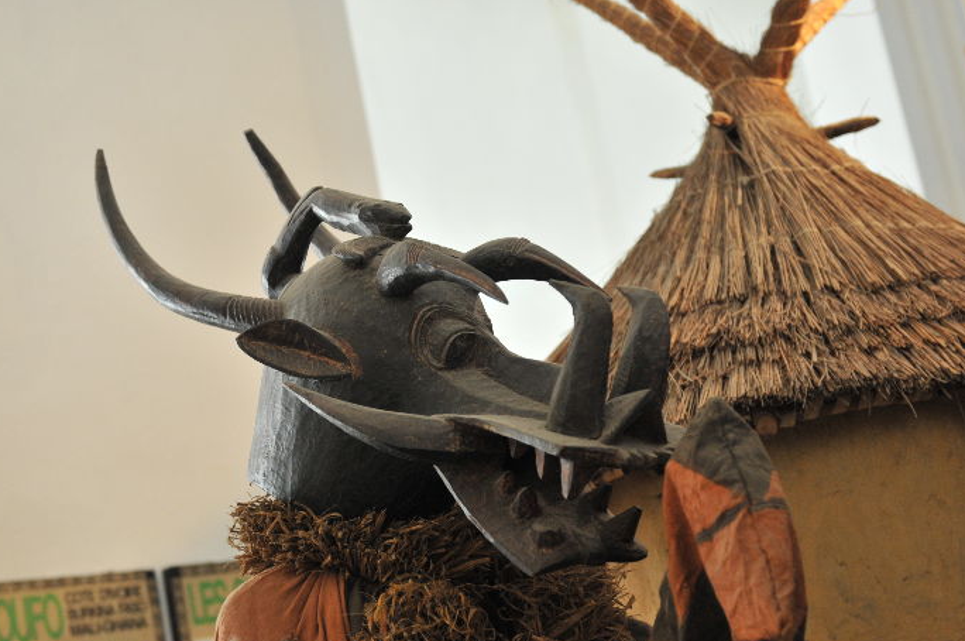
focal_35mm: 68
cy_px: 342
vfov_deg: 20.0
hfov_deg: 29.7
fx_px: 1820
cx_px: 456
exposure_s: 1/40
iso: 640
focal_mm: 42
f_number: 2.8
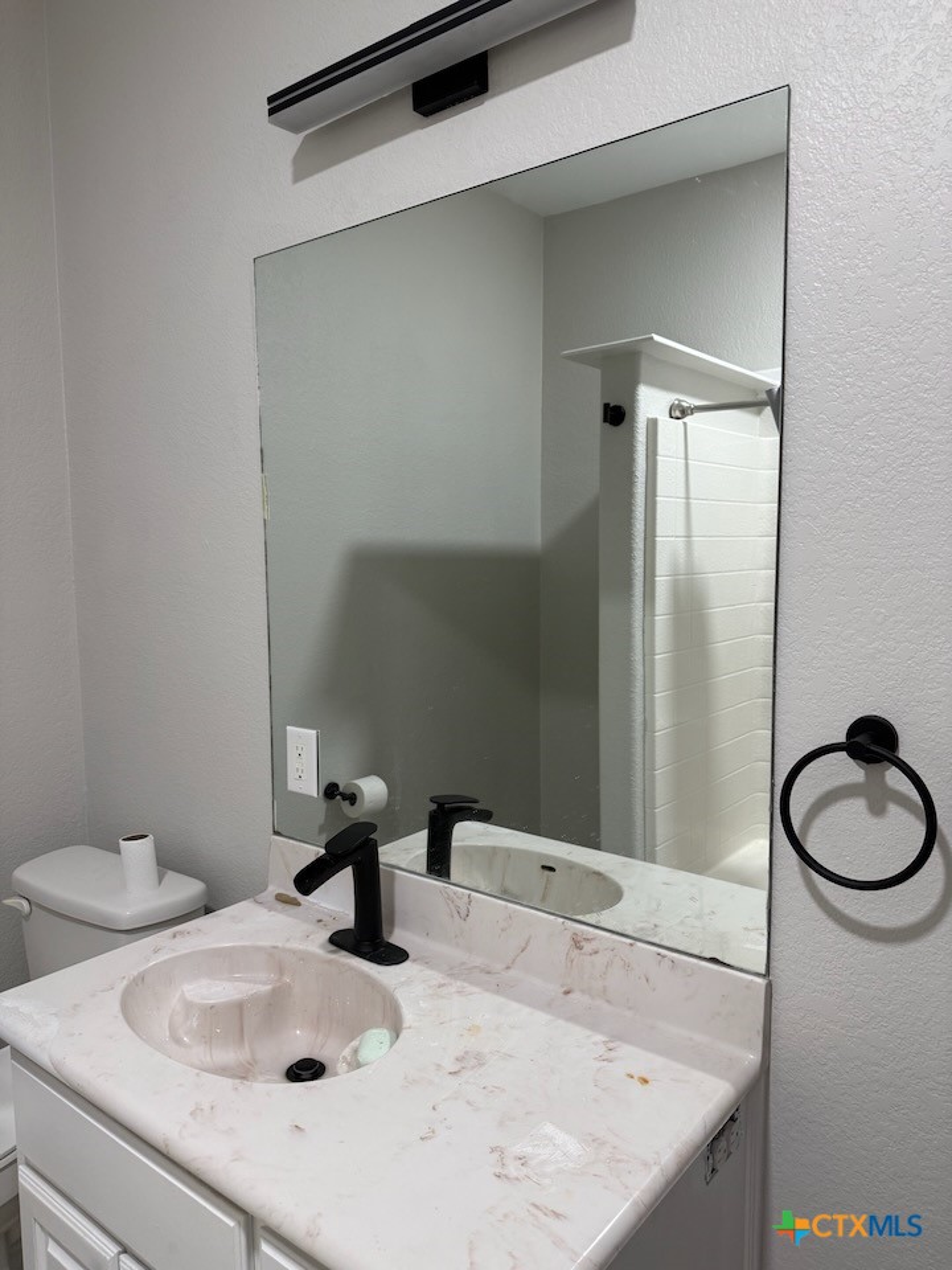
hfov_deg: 56.8
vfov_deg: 71.6
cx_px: 476
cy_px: 635
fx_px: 880
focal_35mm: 24
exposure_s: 1/60
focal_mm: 6.76
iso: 160
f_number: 1.78
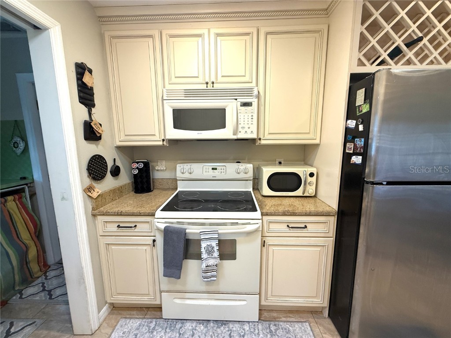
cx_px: 226
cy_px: 169
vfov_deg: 85.7
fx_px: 182
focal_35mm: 14
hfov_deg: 102.1
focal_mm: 2.22
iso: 200
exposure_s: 1/60
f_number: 2.2
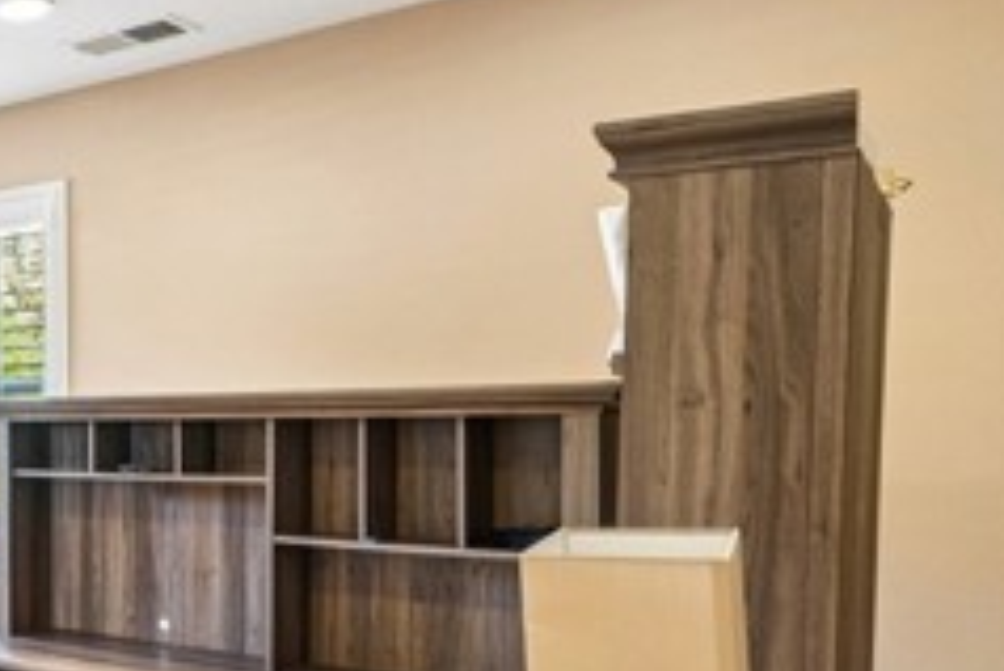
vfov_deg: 31.0
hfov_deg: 33.0
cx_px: -316
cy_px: 439
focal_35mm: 43
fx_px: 1200
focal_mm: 16
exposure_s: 1/6
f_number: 8
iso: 400
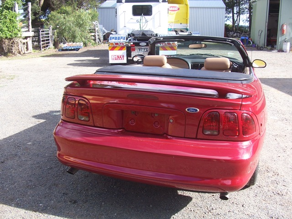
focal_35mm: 35
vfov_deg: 40.7
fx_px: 295
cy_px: 110
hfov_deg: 52.6
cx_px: 146
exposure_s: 1/350
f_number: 2.8
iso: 80
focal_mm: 6
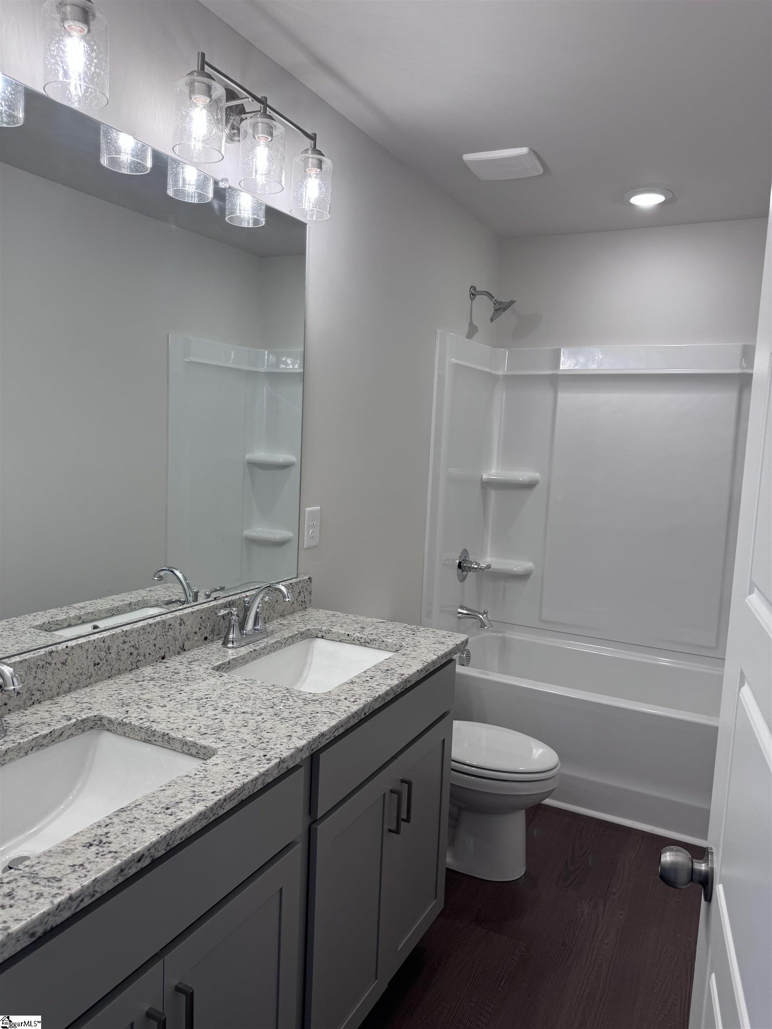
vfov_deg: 71.6
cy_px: 514
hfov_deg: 56.8
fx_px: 714
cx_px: 386
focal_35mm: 24
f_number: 1.78
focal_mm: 6.76
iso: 64
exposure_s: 1/146
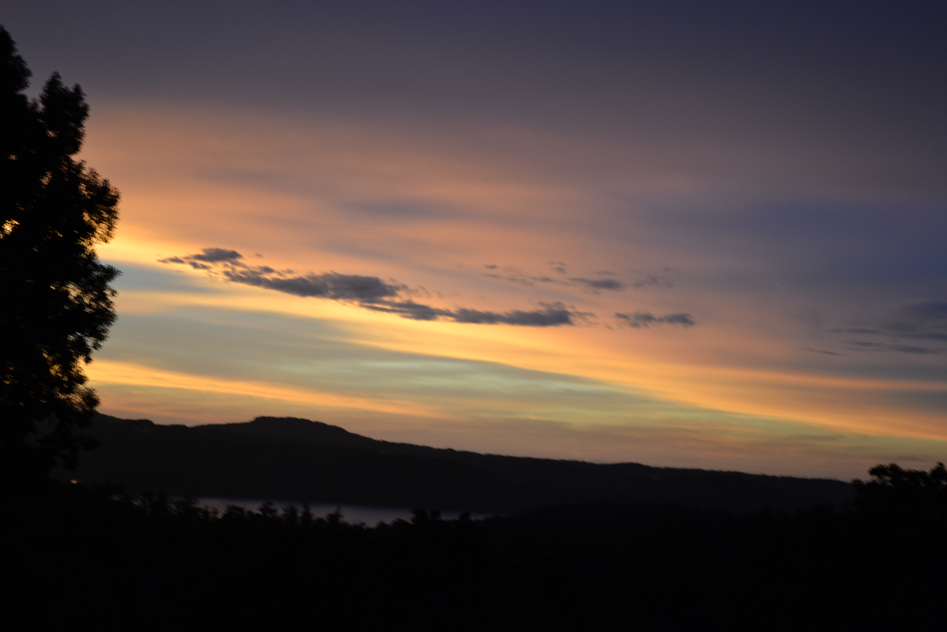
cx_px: 474
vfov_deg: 16.6
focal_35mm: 82
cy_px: 316
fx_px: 2170
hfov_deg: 24.6
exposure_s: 1/30
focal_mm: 55
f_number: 5.6
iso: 400
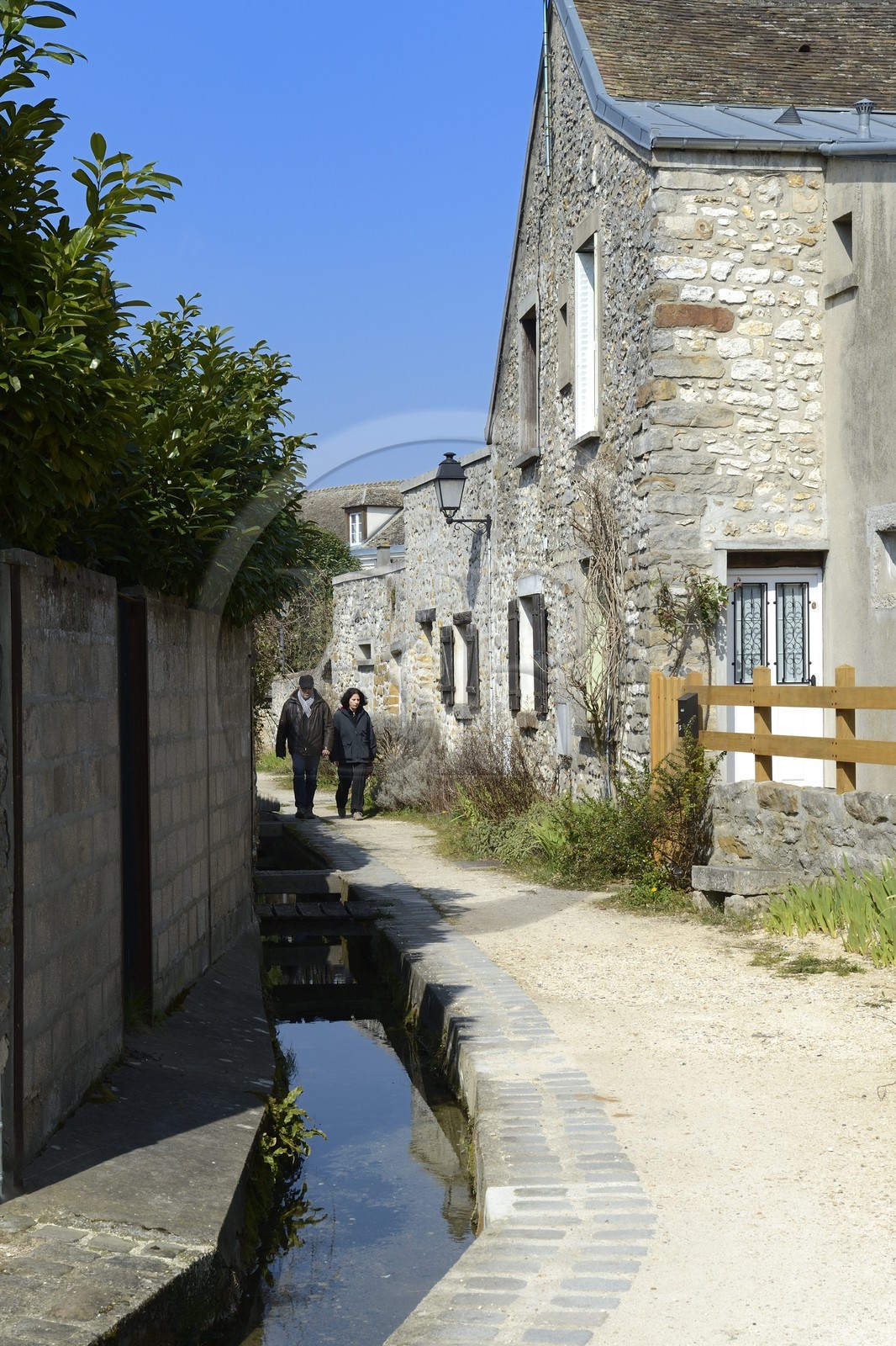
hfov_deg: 23.4
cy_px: 673
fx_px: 2166
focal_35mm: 58
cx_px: 448
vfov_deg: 34.5
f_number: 11
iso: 200
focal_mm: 58
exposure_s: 1/250
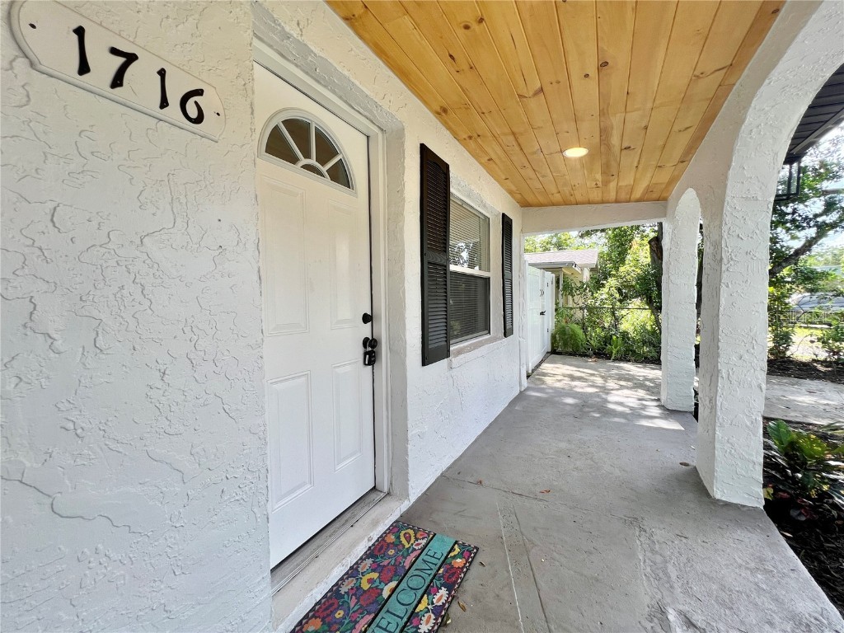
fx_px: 317
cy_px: 316
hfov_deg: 106.2
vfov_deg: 89.9
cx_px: 422
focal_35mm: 13
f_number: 1.8
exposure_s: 1/288
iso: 32
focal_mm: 1.57
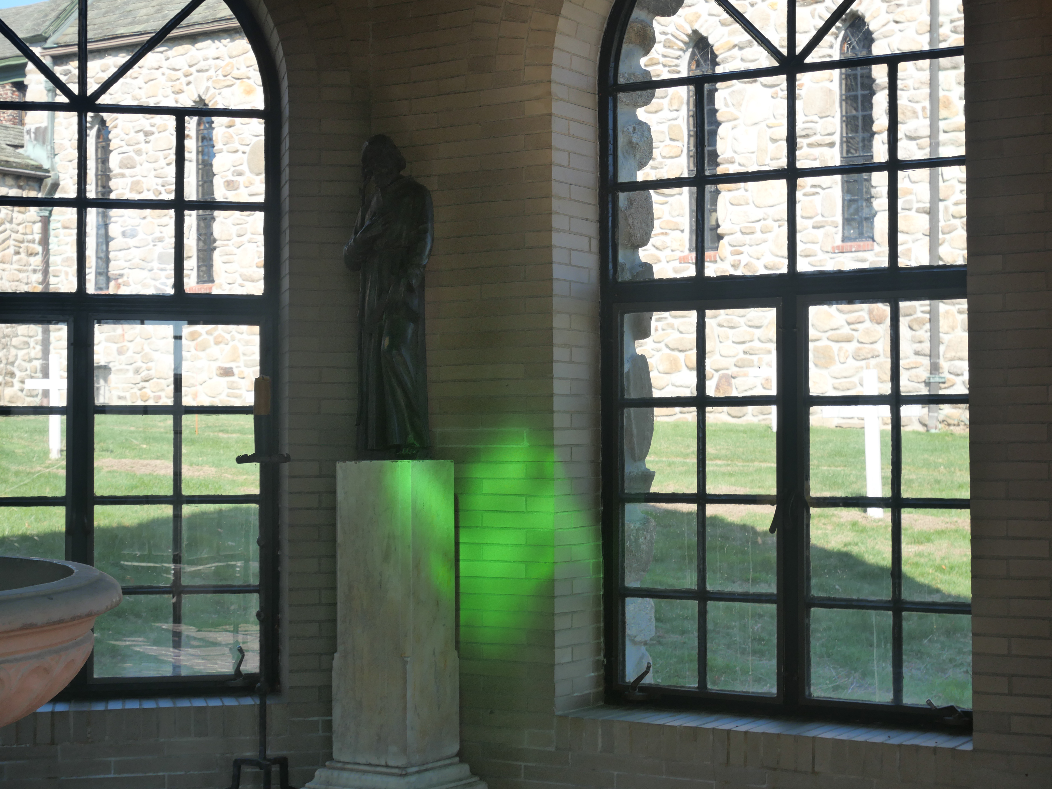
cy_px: 394
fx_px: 1945
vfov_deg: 22.9
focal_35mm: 64
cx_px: 526
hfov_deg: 30.3
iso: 200
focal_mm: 32
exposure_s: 1/200
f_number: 6.3
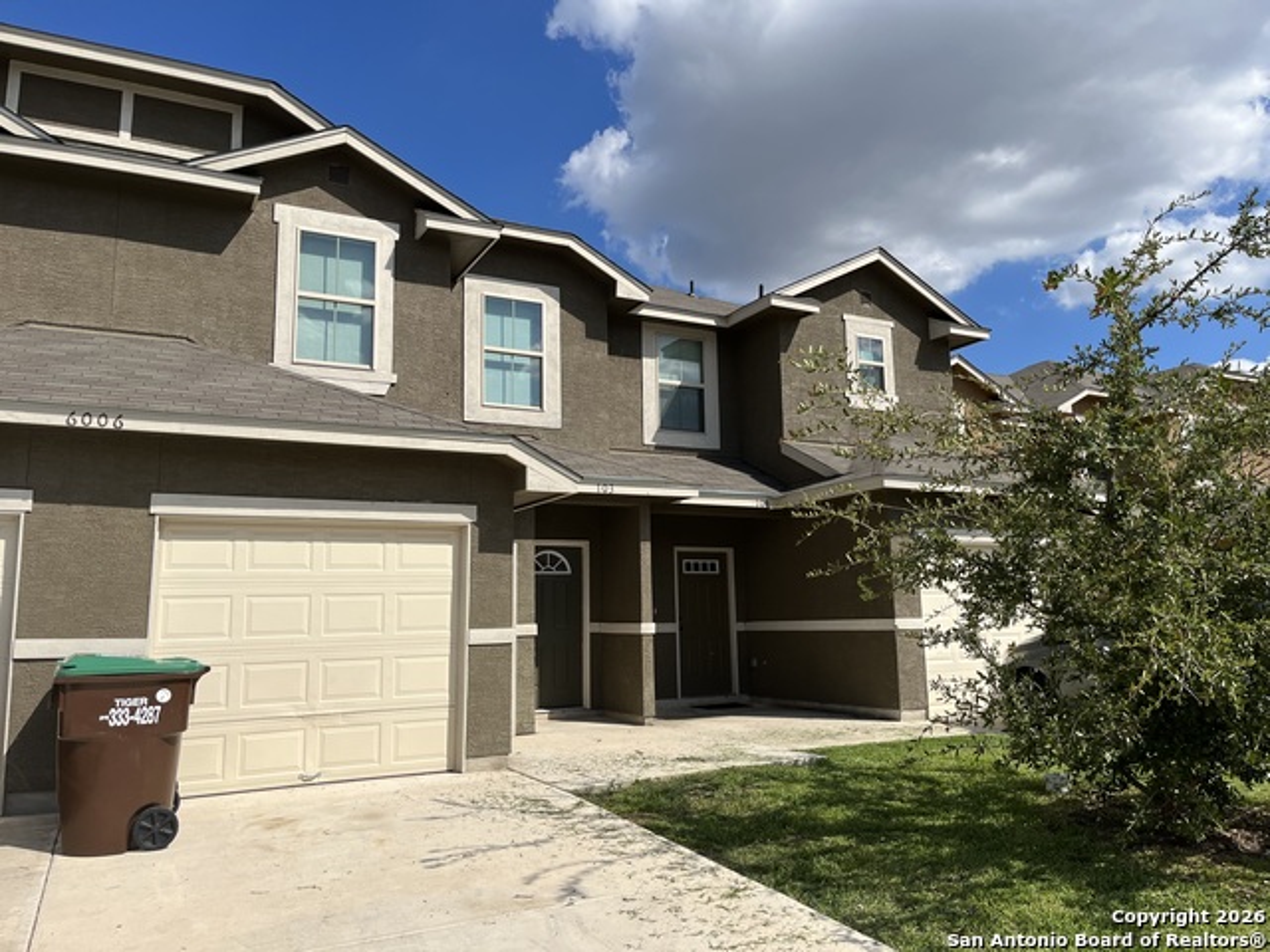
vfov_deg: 53.1
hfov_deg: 67.3
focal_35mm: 26
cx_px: 635
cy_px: 476
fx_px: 954
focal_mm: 5.1
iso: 50
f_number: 1.6
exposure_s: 1/5848
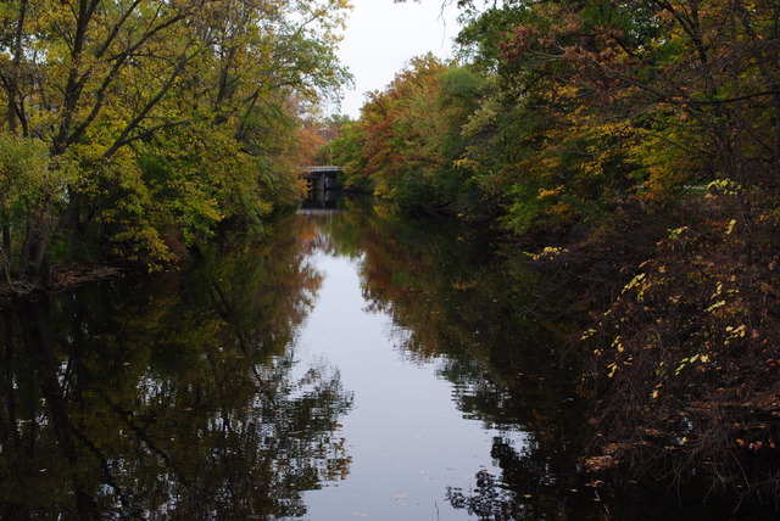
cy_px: 260
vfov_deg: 28.1
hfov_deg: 41.1
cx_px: 390
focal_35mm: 48
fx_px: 1041
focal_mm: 32
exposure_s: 1/125
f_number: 9
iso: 200
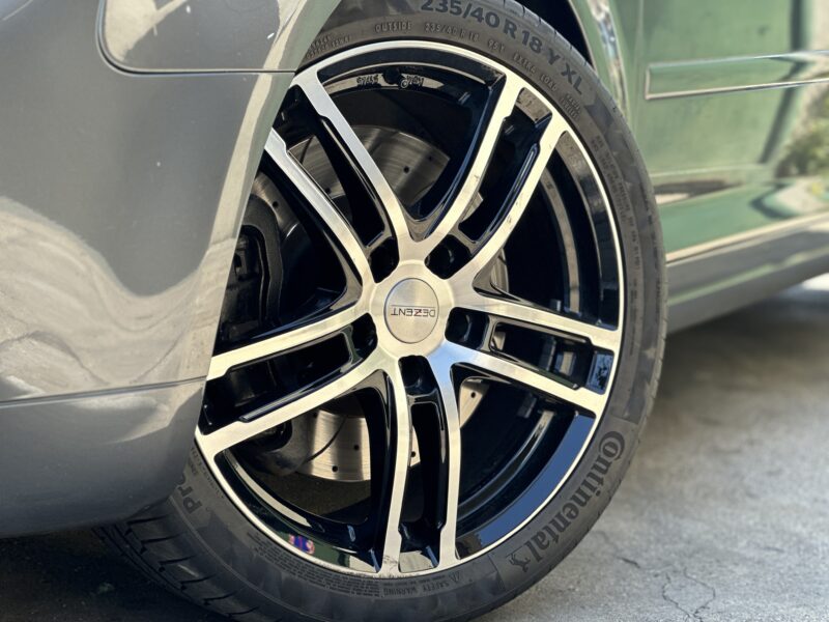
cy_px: 311
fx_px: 1844
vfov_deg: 19.1
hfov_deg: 25.3
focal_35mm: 77
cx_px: 414
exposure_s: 1/121
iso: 40
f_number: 2.8
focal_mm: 9
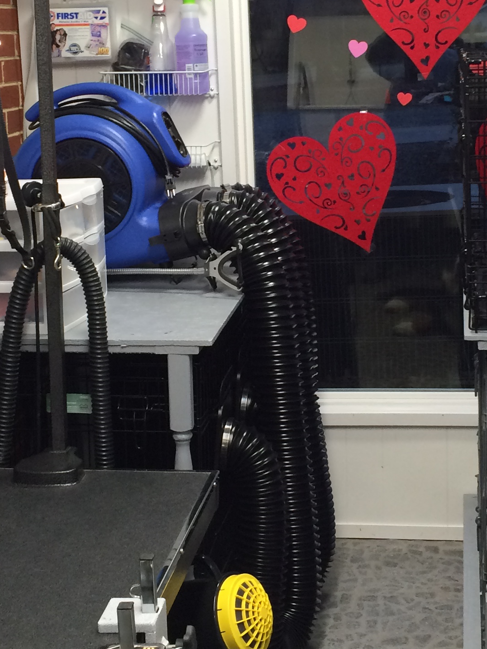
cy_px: 235
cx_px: 290
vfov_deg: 29.2
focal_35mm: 66
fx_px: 1238
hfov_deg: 22.2
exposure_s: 1/30
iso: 80
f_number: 2.2
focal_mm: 4.15
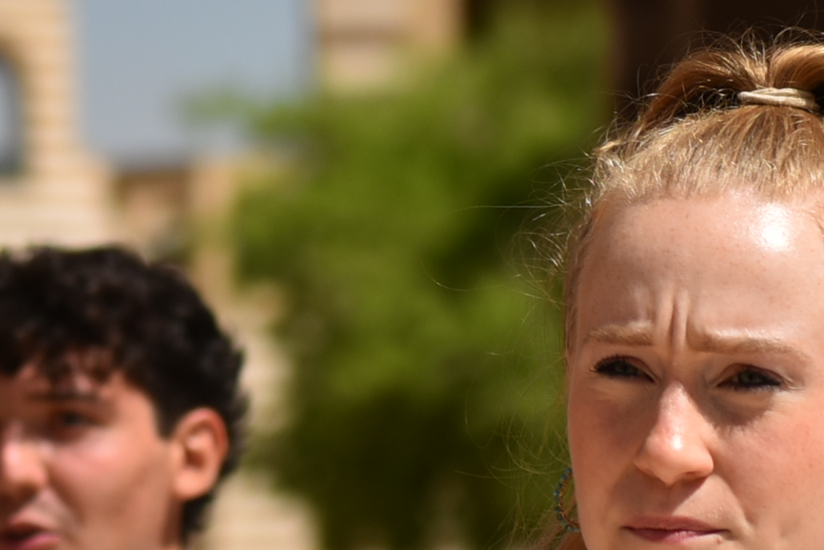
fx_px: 8584
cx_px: -234
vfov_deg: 3.7
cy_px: 403
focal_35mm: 375
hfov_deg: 5.5
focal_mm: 70
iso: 125
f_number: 2.8
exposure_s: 1/4000
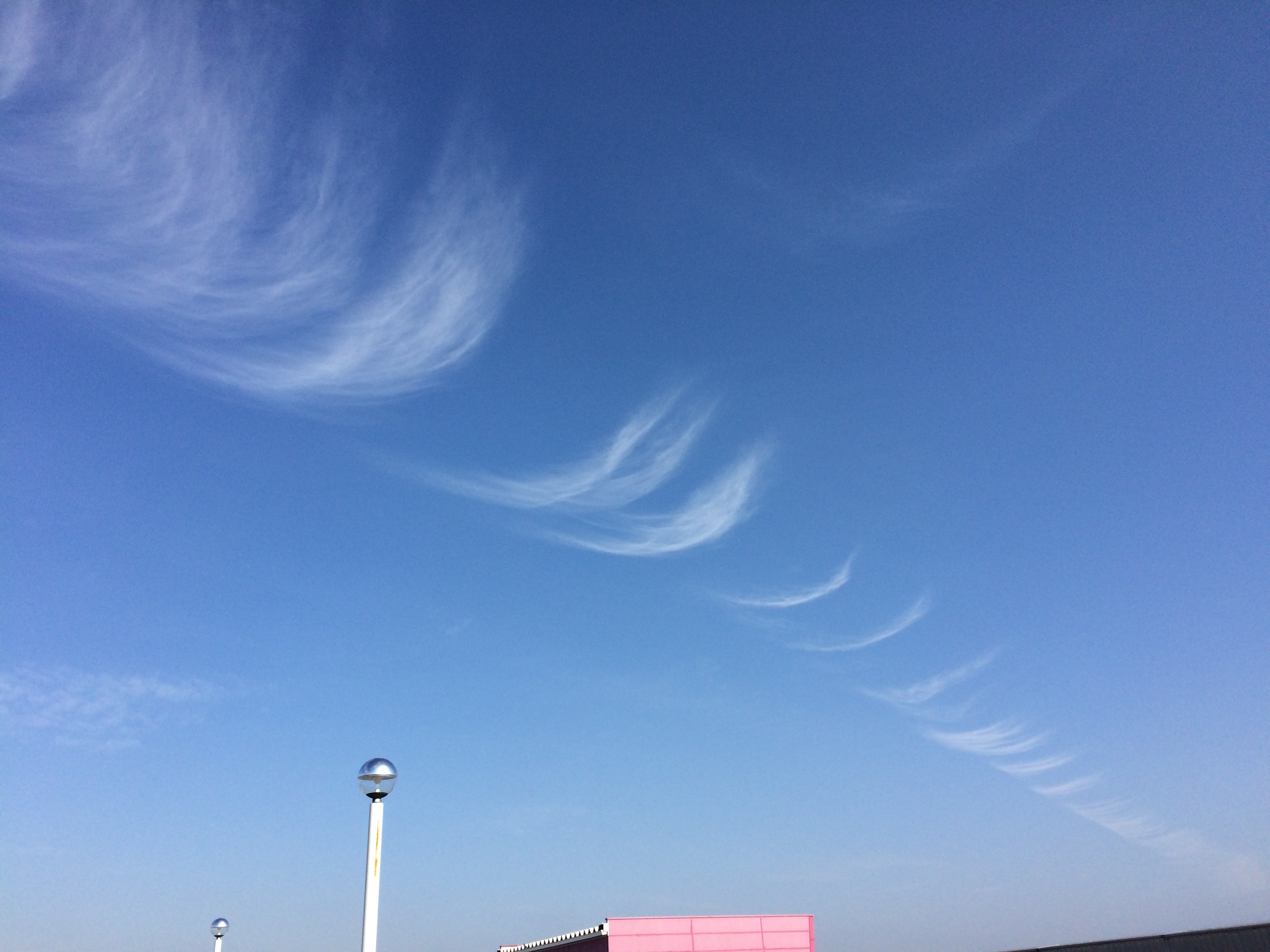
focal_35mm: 29
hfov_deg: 61.7
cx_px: 635
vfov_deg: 48.2
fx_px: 1064
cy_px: 476
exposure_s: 1/2933
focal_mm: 4.15
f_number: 2.2
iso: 32
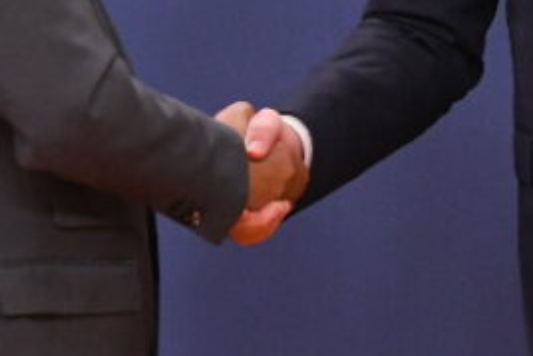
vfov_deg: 2.7
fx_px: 7643
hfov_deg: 4.0
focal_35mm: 516
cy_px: -257
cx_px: 461
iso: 3200
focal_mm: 90
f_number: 4
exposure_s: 1/400
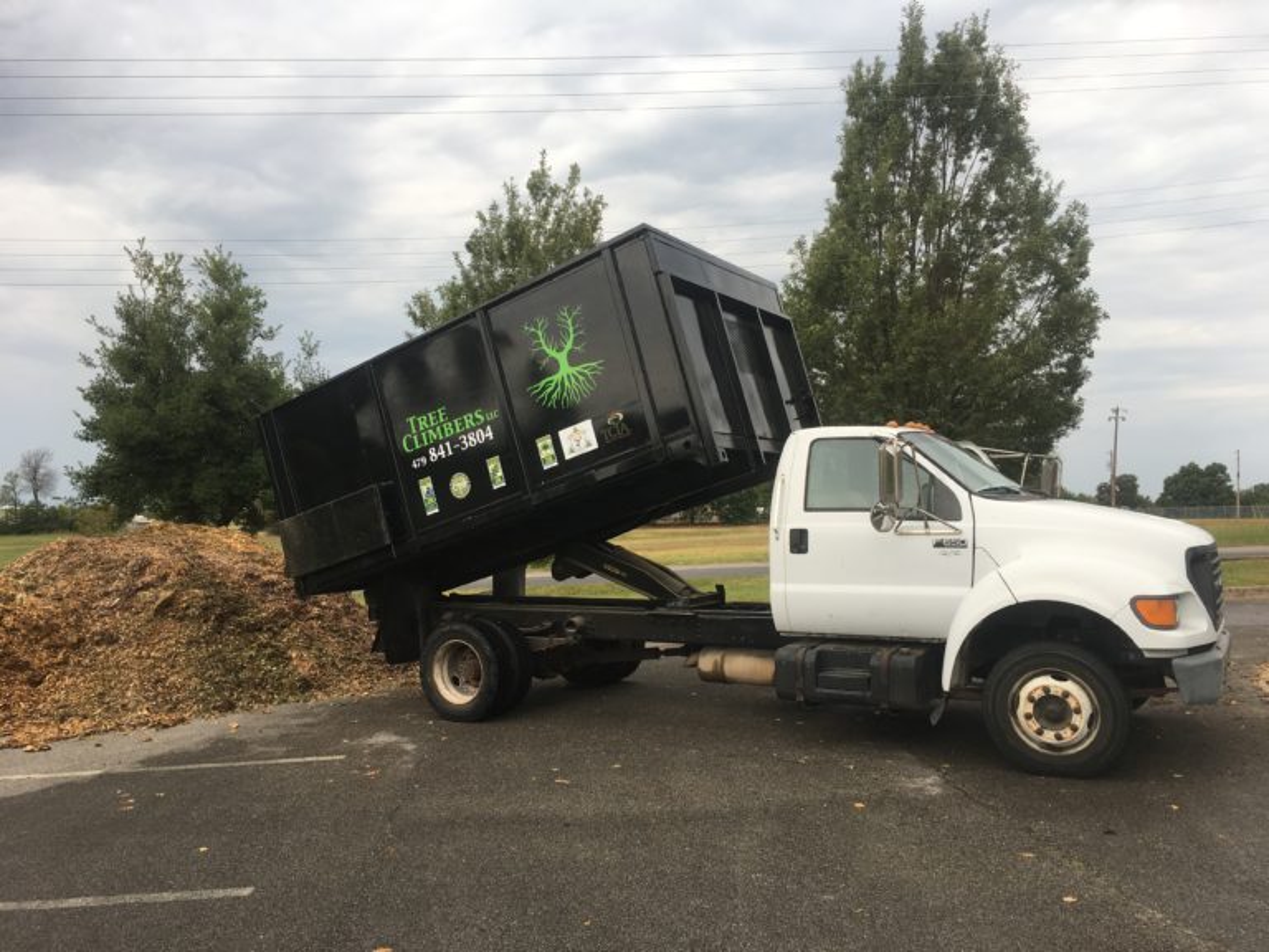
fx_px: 1063
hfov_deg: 61.7
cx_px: 634
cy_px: 476
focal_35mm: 29
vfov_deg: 48.2
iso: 25
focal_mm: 4.15
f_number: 2.2
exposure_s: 1/120
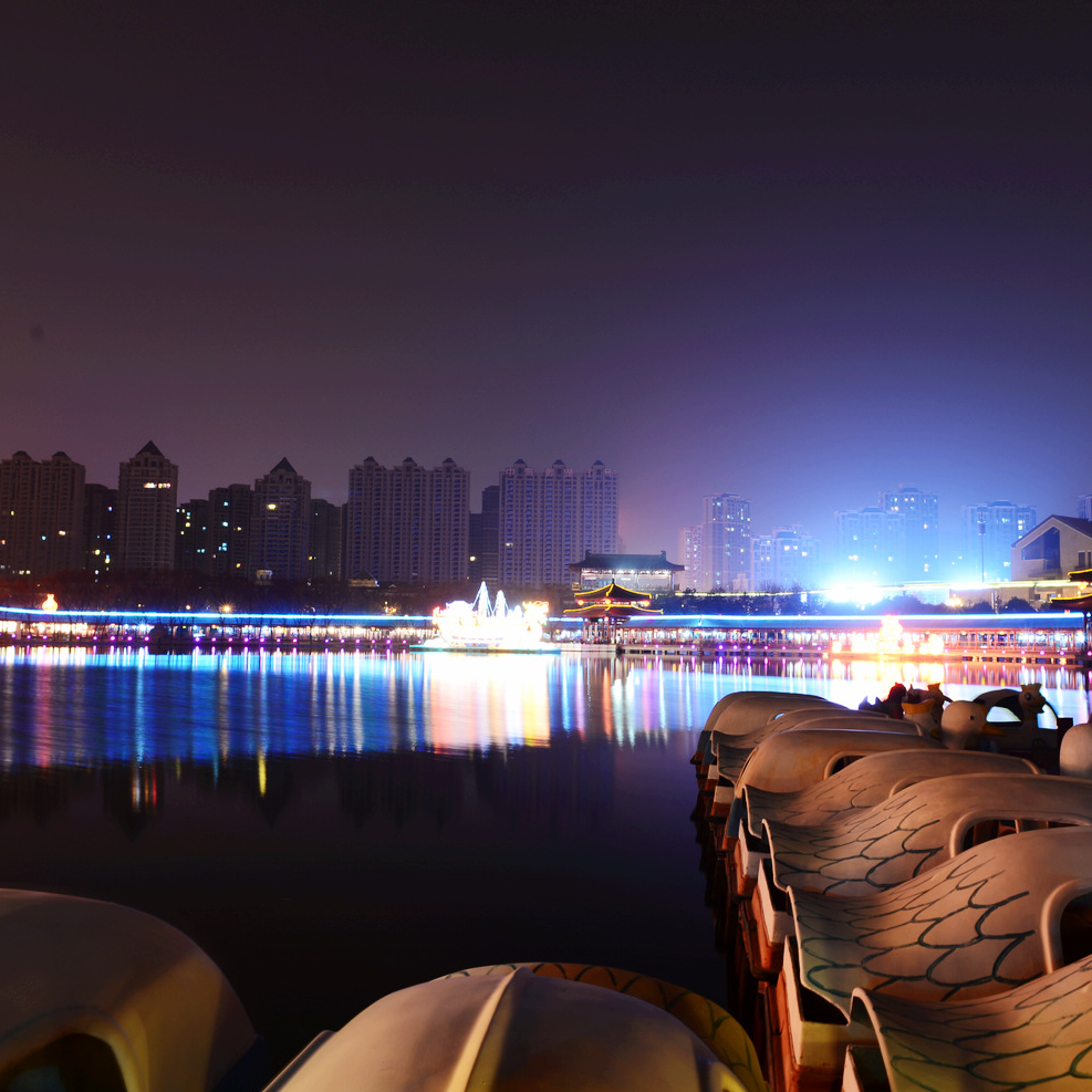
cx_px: 594
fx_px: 1106
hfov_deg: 52.5
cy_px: 544
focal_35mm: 31
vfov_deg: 52.5
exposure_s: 20
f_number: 8
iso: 100
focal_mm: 24
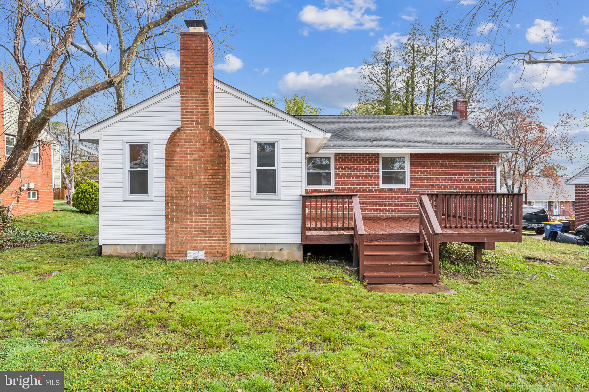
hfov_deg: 78.6
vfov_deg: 57.2
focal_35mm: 22
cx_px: 294
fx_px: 360
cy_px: 196
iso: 250
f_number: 10
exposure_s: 1/125
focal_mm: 22
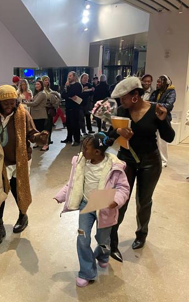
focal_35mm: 37
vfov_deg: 52.7
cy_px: 150
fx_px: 305
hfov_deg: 31.6
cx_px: -3
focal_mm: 4.2
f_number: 1.6
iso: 500
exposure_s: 1/40
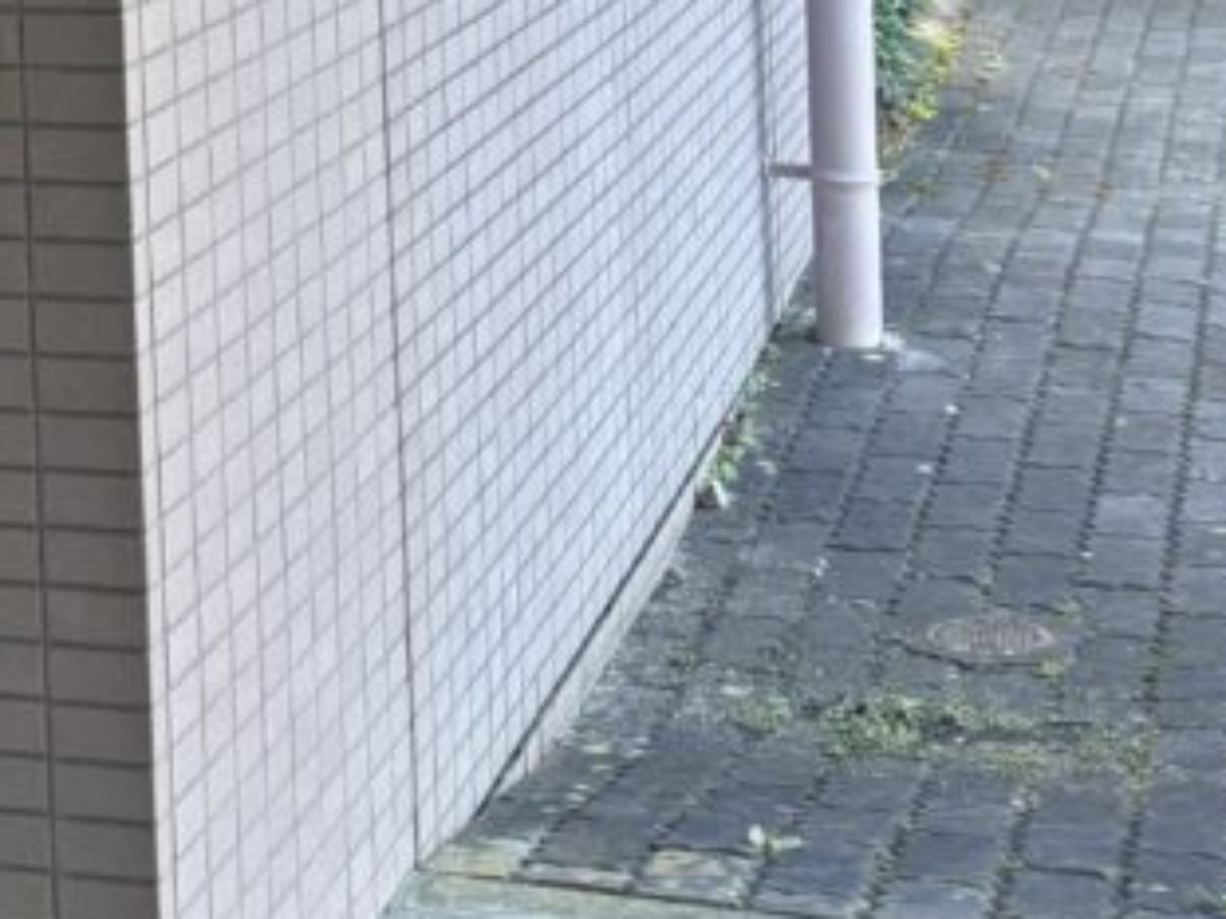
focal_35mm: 107
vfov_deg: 13.0
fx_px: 3788
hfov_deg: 17.4
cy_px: -513
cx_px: -292
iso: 100
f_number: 1.6
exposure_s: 1/121
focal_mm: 5.96
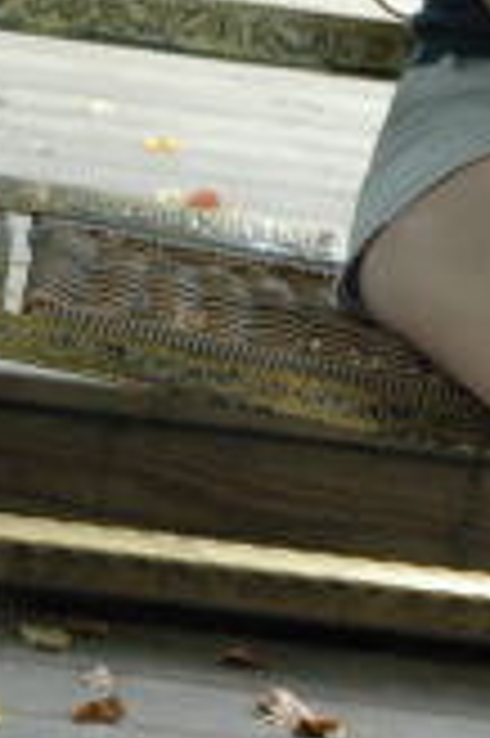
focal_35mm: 222
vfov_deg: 9.2
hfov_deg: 6.2
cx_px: 452
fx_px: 4542
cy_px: -50
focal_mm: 38
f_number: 4.2
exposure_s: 1/40
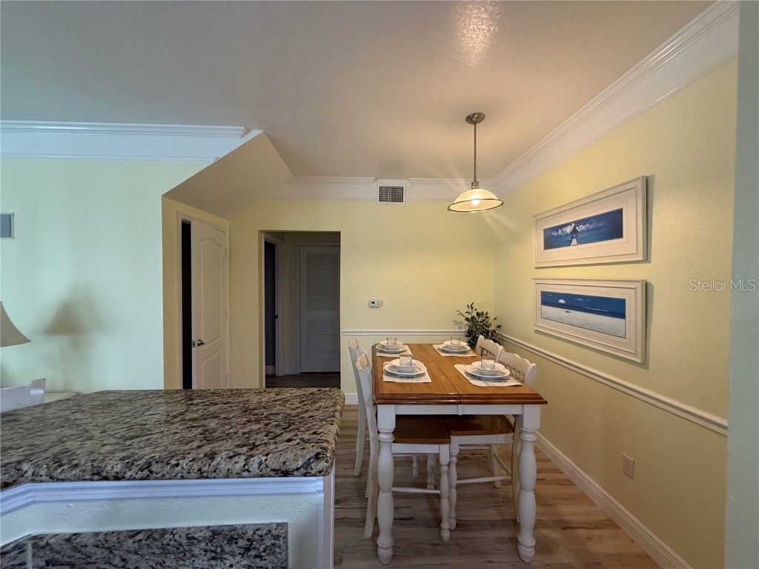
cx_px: 380
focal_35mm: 14
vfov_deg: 85.7
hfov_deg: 102.1
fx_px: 307
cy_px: 284
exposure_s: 1/60
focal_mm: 2.22
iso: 320
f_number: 2.2
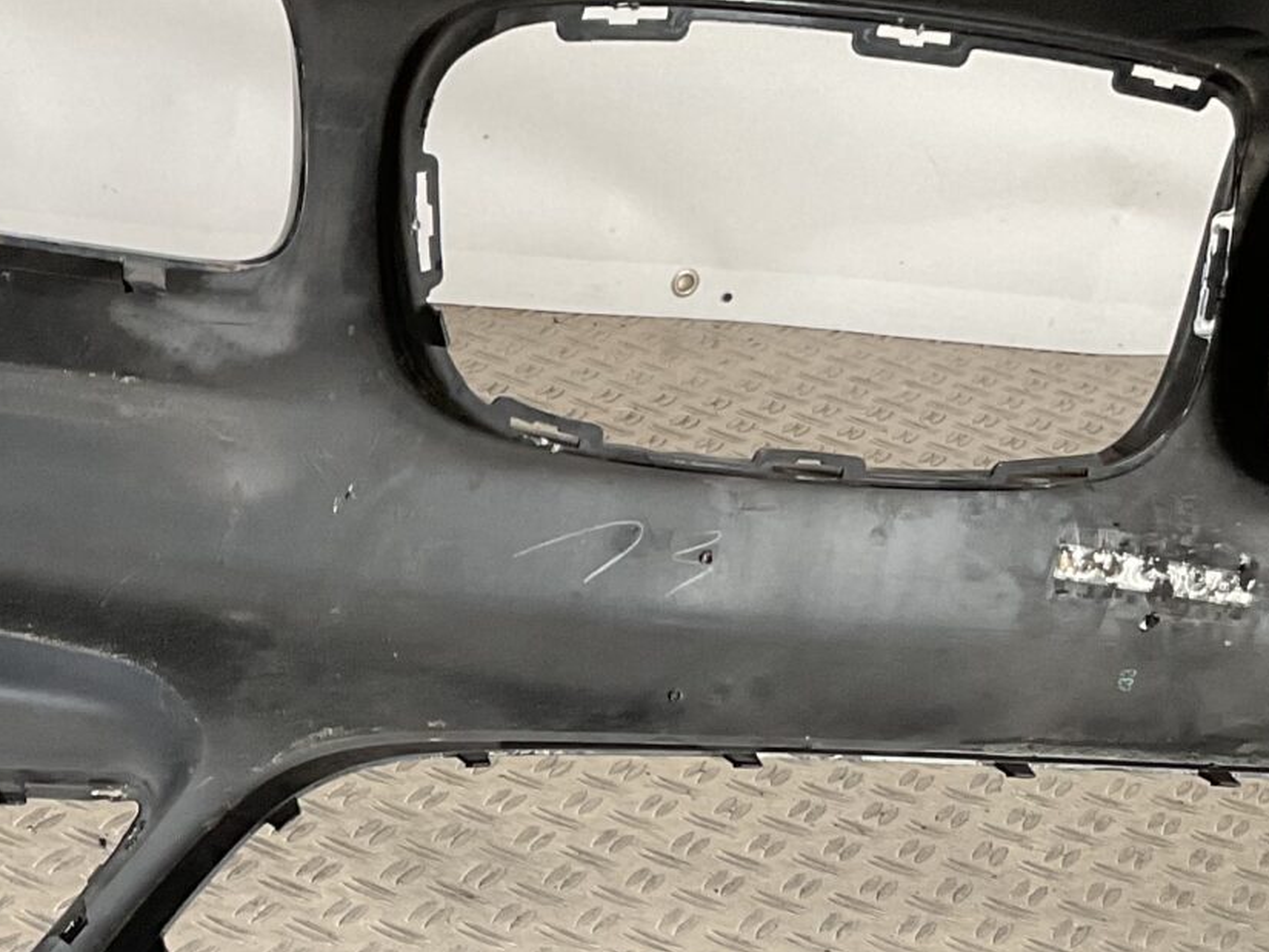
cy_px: 700
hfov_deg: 21.3
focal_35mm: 90
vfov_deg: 16.3
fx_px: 3300
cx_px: 123
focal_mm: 3
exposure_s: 1/100
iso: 64
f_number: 1.8
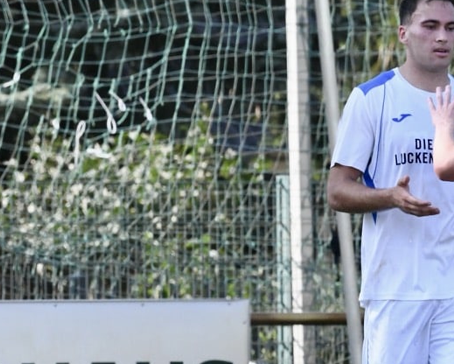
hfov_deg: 2.5
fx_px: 10260
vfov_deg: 2.0
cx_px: 394
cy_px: 266
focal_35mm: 763
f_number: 13
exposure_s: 1/1600
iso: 5000
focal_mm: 330
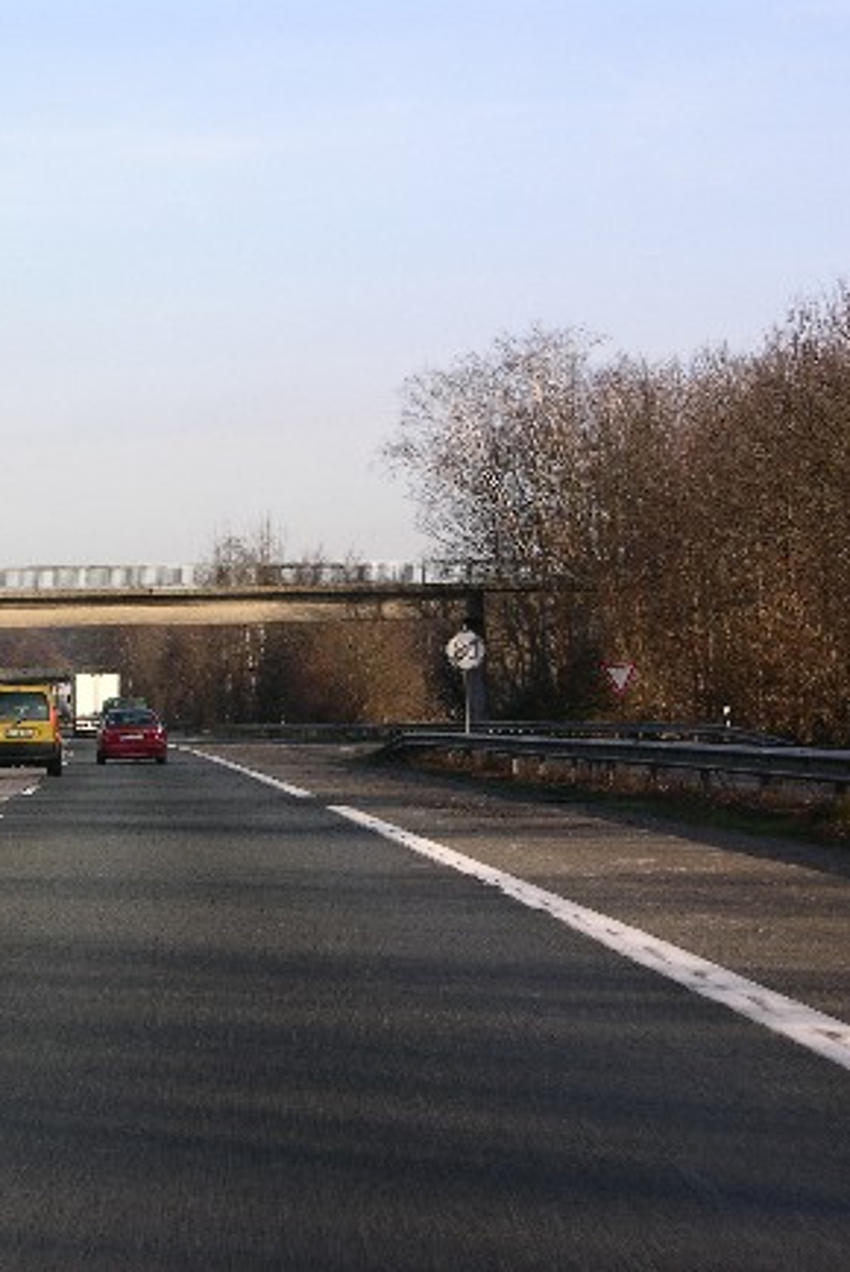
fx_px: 3677
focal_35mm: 104
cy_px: 639
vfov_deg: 19.6
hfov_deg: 13.1
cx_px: 89
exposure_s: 1/120
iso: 50
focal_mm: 18.8
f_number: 6
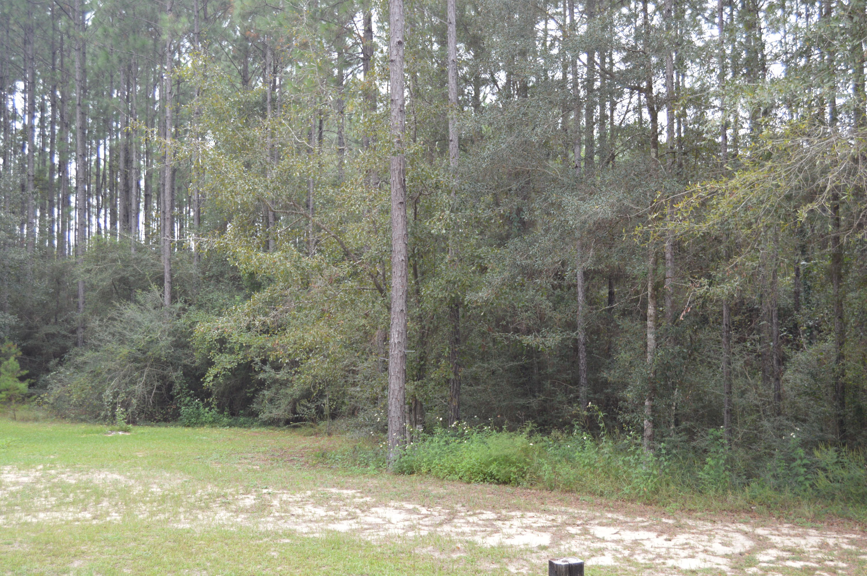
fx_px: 1010
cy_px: 288
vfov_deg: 31.8
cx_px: 434
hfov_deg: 46.4
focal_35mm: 42
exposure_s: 1/125
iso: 140
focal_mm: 28
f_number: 5.6
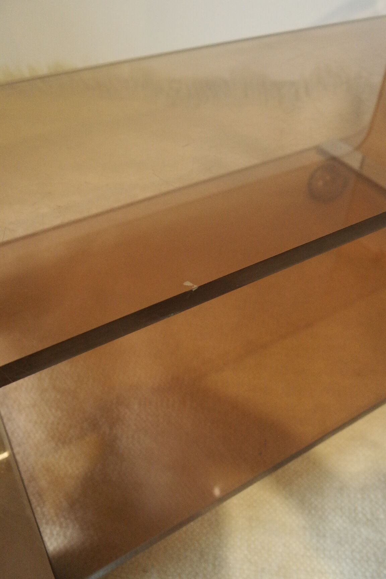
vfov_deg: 61.9
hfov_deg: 43.6
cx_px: 193
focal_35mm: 30
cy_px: 290
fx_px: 482
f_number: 5.6
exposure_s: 1/30
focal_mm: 20
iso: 3200
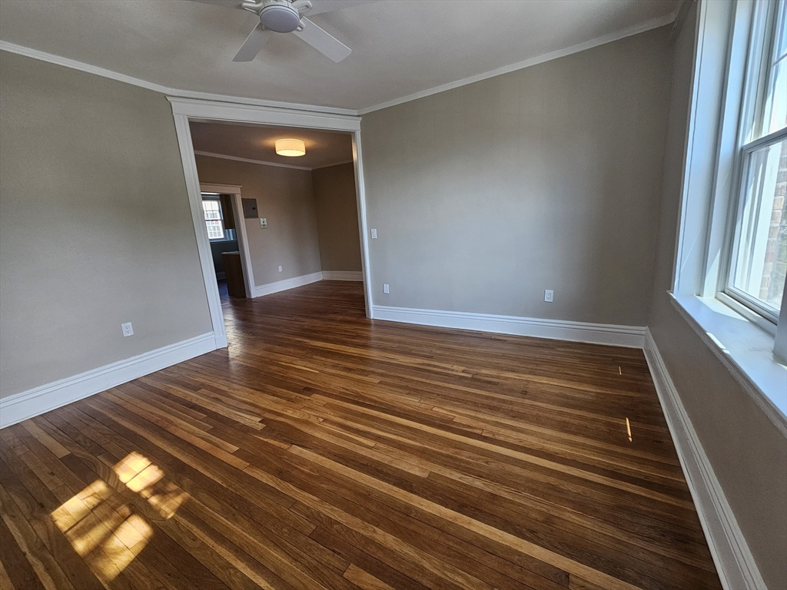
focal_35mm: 13
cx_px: 394
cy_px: 295
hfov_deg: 106.2
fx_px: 296
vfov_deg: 89.9
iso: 100
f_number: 2.2
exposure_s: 1/120
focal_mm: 2.2
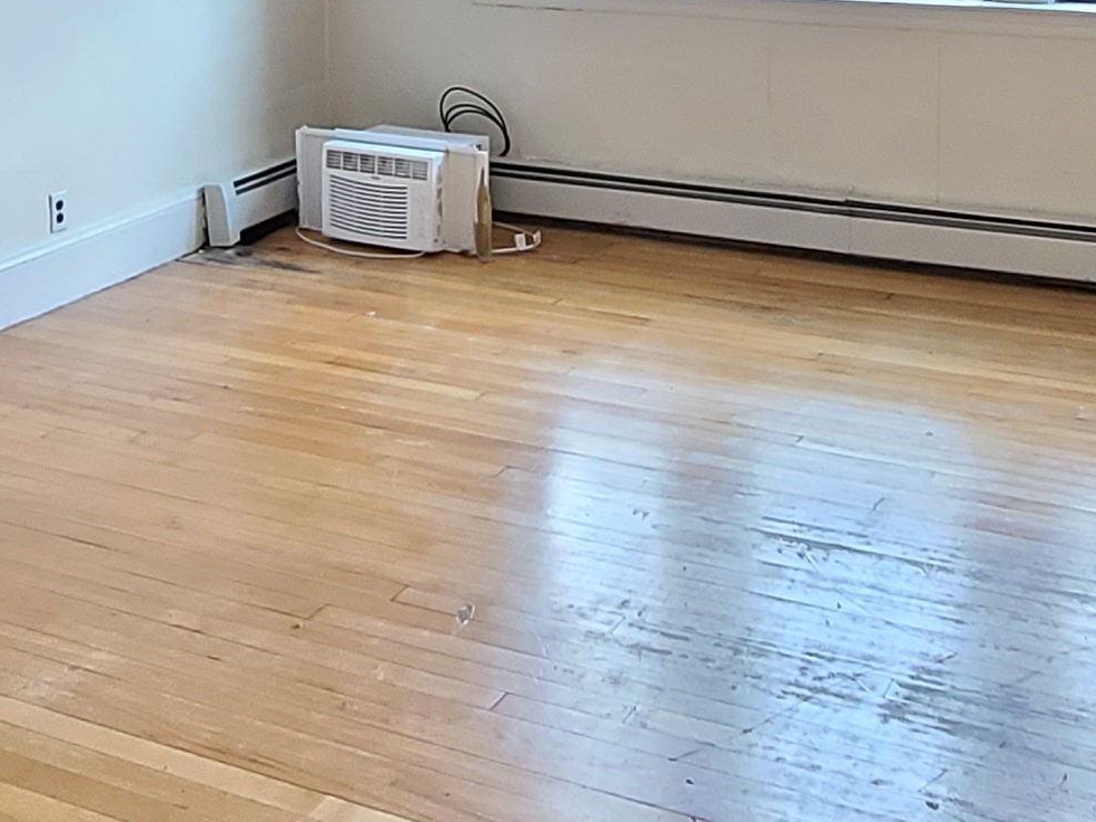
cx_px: 445
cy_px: 21
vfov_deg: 26.2
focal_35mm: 53
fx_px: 1678
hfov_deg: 36.1
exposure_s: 1/29
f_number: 2.2
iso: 400
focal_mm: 2.2
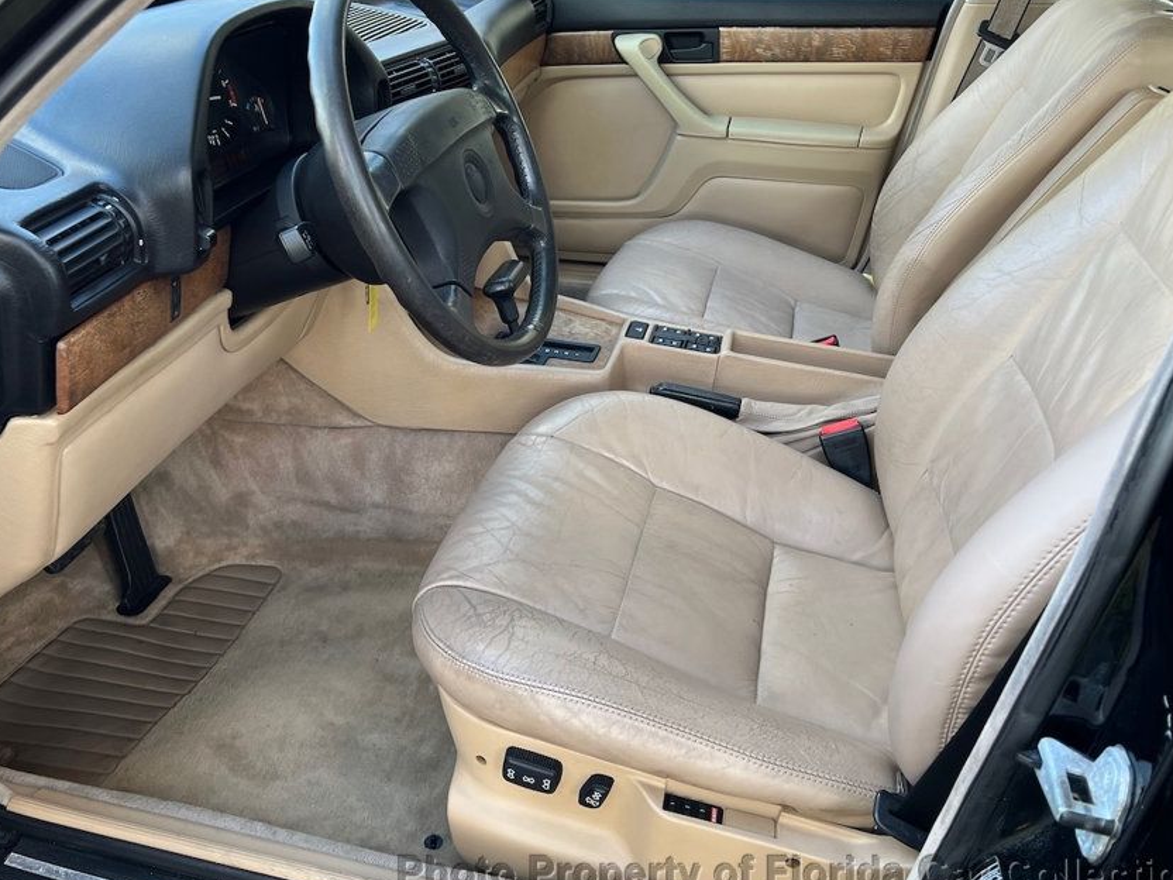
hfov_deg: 56.8
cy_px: 379
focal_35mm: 32
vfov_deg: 44.1
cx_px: 554
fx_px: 1084
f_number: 1.5
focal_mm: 5.7
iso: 50
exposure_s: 1/121
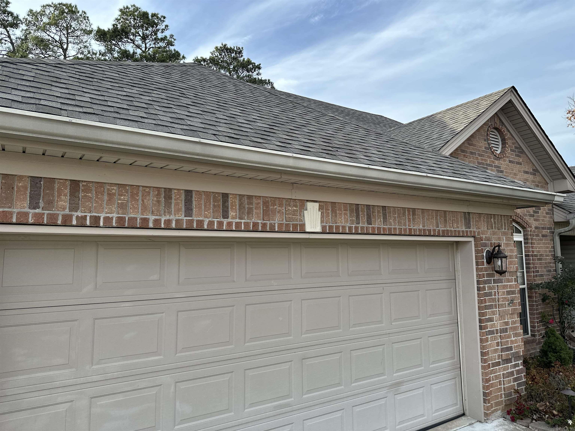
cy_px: 216
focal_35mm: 24
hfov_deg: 71.6
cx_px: 288
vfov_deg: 56.8
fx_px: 399
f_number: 1.78
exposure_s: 1/1050
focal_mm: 6.86
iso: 80
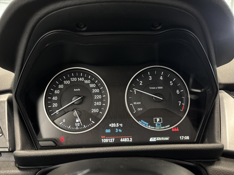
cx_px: 117
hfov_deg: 67.3
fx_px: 176
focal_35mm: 26
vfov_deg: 53.1
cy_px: 88
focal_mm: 5.96
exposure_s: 1/28
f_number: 1.6
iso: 640
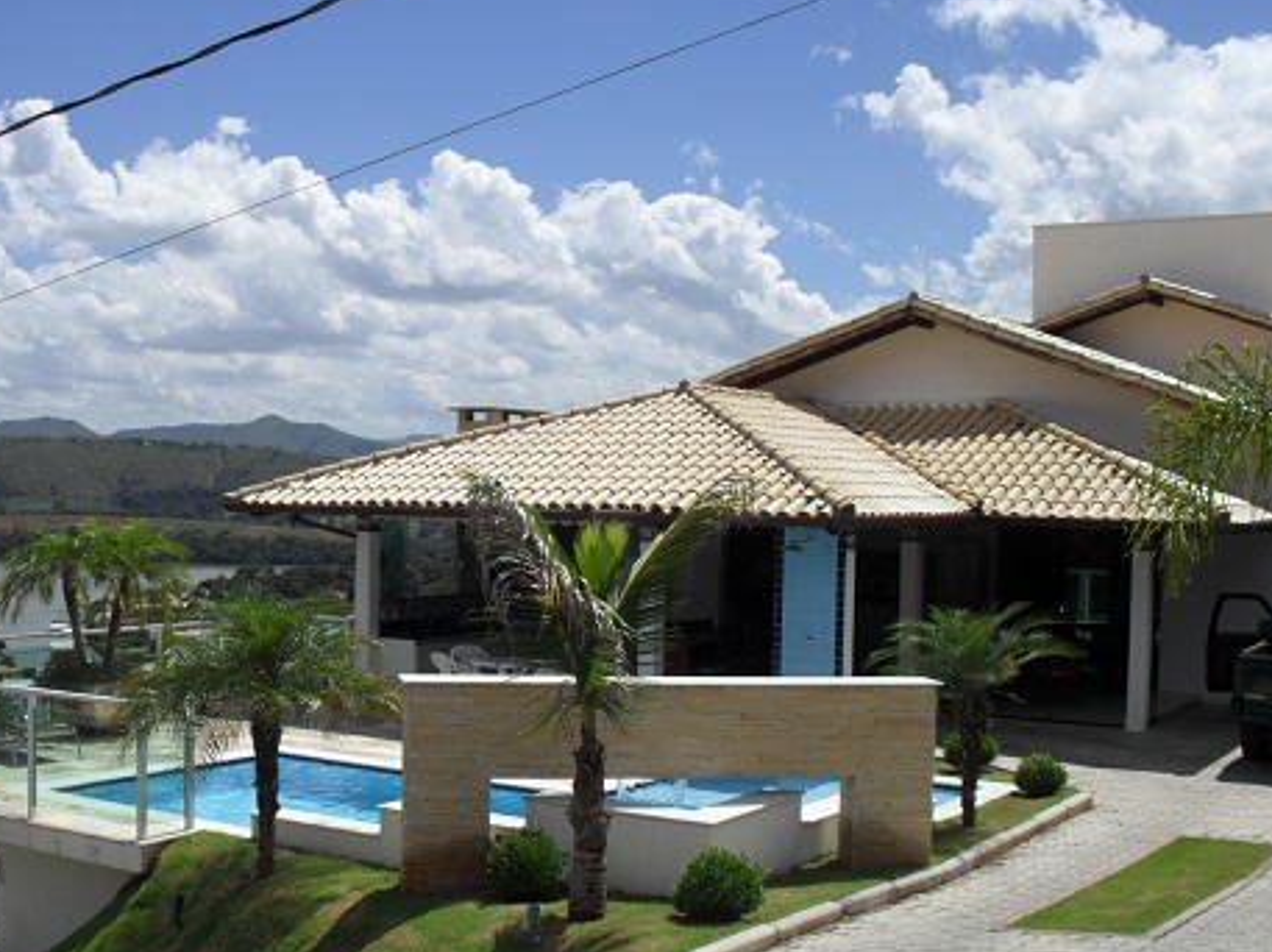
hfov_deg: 41.2
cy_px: 537
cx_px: 573
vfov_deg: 31.4
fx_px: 1689
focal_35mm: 46
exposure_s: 1/350
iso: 100
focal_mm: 6.3
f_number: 8.4
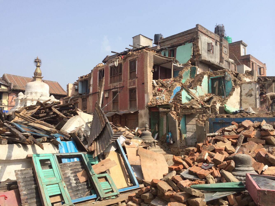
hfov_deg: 60.0
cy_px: 103
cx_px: 138
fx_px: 238
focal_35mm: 30
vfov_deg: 46.8
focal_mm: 4.12
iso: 32
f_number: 2.2
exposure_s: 1/1414
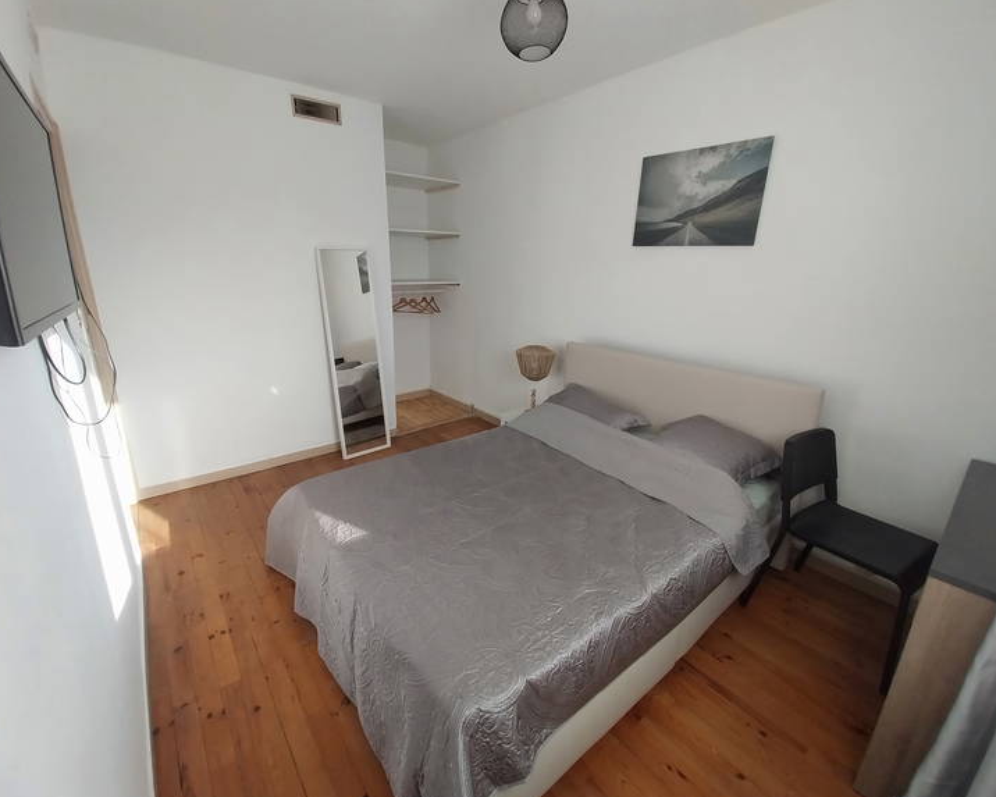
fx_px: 413
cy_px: 395
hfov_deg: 100.7
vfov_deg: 88.0
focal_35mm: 14
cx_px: 490
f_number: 2.2
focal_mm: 1.13
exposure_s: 1/100
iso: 100
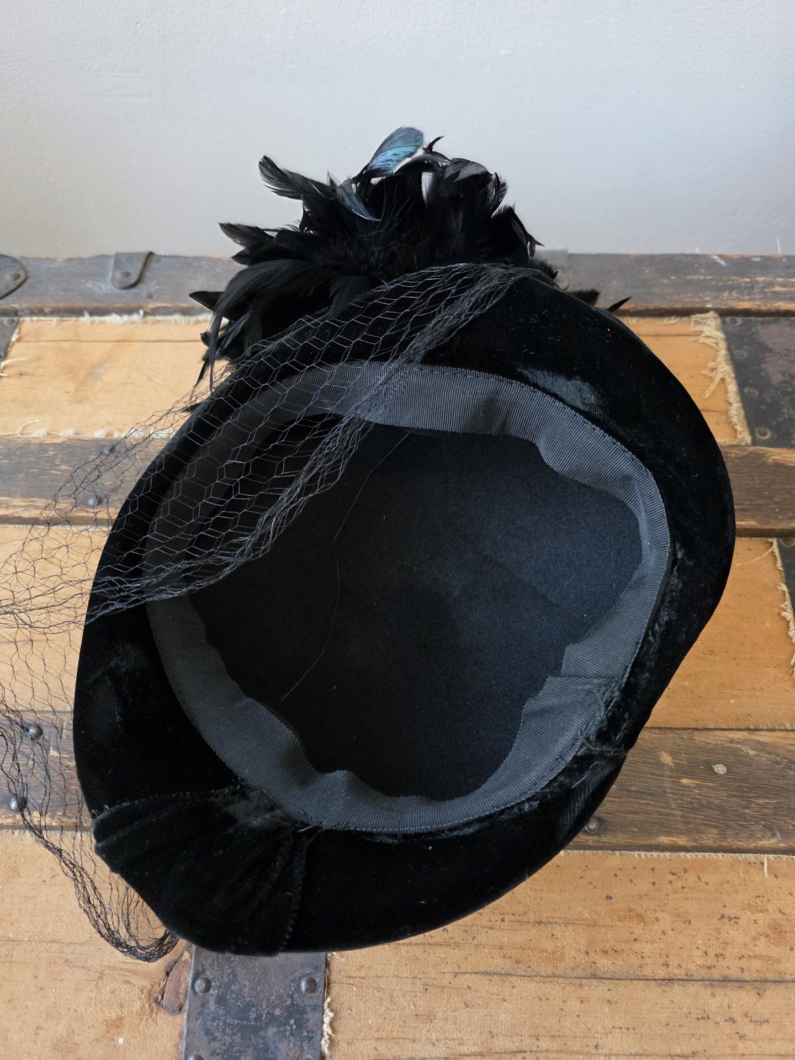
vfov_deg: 73.9
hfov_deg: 58.9
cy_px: 530
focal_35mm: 23
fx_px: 704
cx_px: 398
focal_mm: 6.3
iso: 500
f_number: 1.7
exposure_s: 1/120
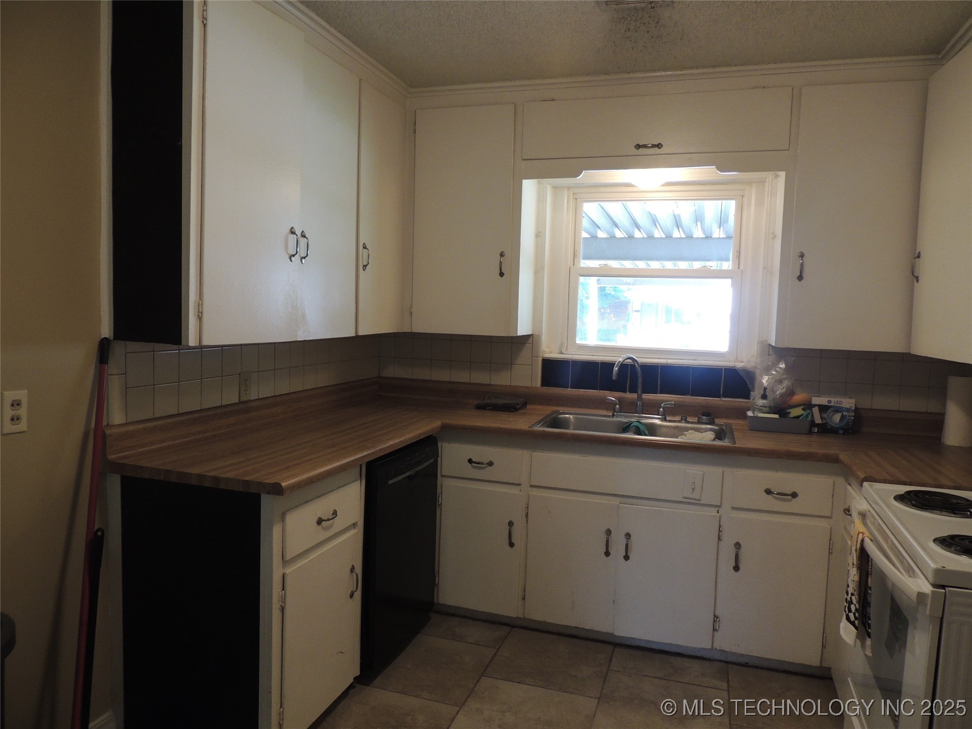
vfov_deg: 56.8
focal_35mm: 24
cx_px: 486
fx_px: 674
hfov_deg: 71.6
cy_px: 364
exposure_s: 1/30
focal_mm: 4.3
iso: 250
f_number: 3
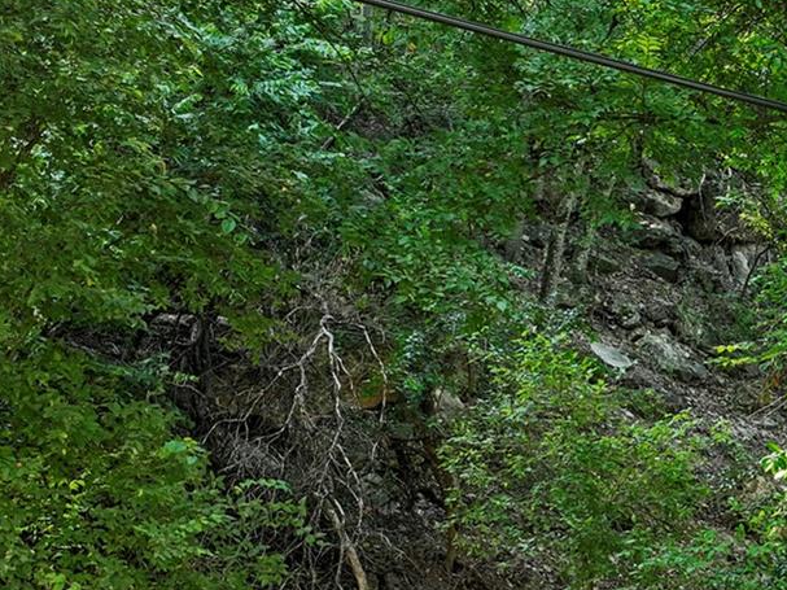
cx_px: 1048
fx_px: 1841
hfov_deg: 21.6
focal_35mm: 81
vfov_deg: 18.0
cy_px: 488
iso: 280
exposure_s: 1/100
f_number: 2.8
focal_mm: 12.29
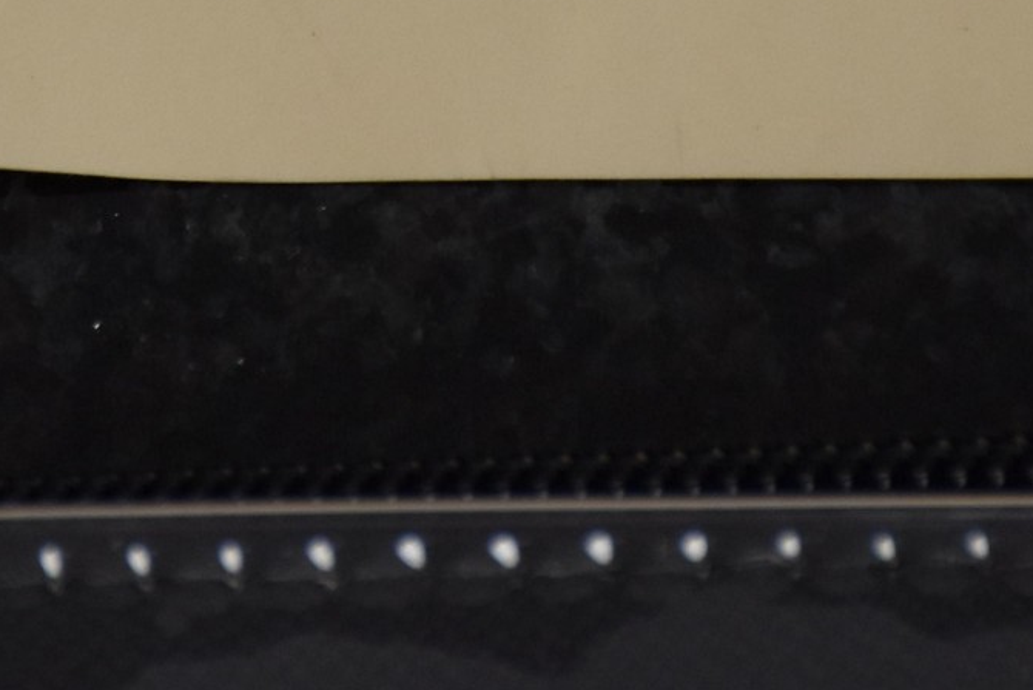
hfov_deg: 2.8
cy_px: -401
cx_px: 57
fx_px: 21467
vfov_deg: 1.8
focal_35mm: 748
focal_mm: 140
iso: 720
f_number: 5.6
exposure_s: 1/250
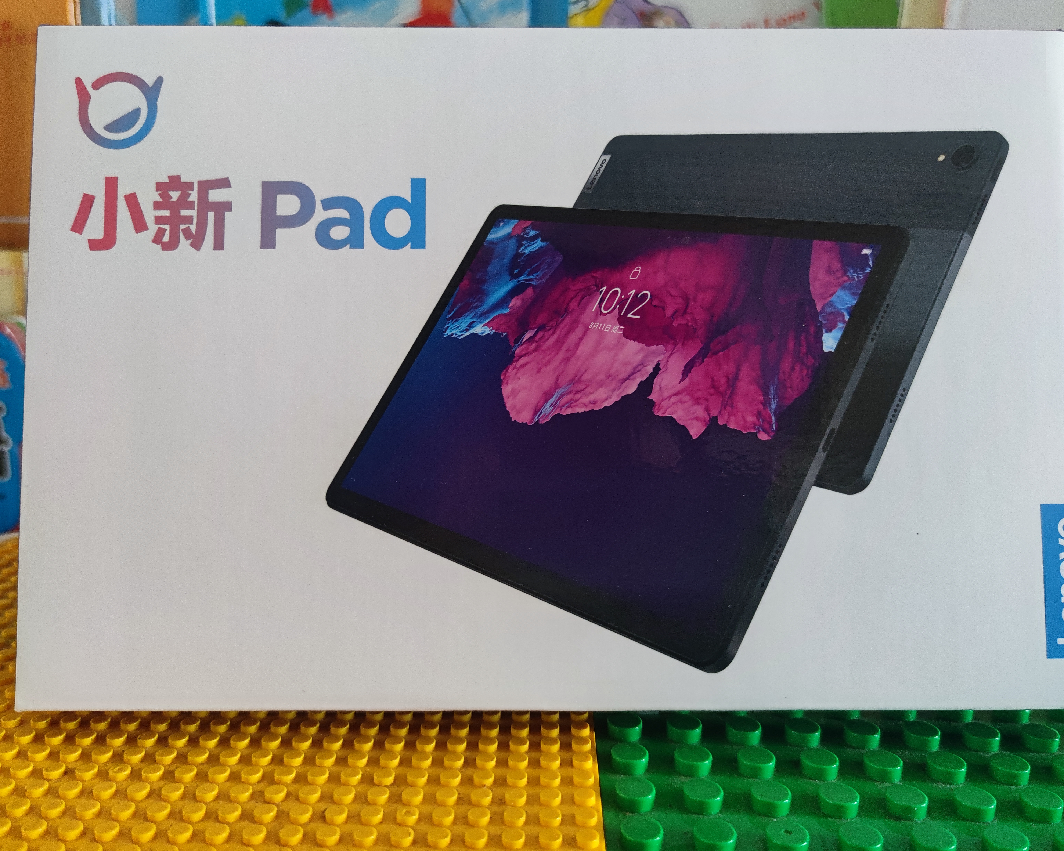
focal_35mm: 27
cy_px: 428
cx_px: 543
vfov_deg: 53.2
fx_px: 850
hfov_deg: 64.1
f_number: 1.69
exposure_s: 1/71
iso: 400
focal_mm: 6.72
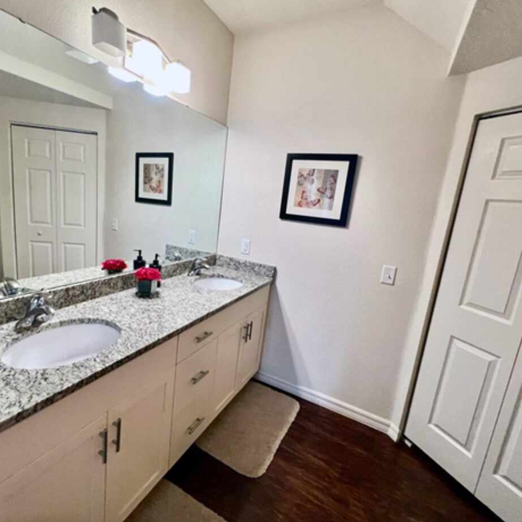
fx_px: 273
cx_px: 226
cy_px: 256
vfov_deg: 87.4
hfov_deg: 86.9
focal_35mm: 16
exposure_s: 1/60
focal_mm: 1.57
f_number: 1.8
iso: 160
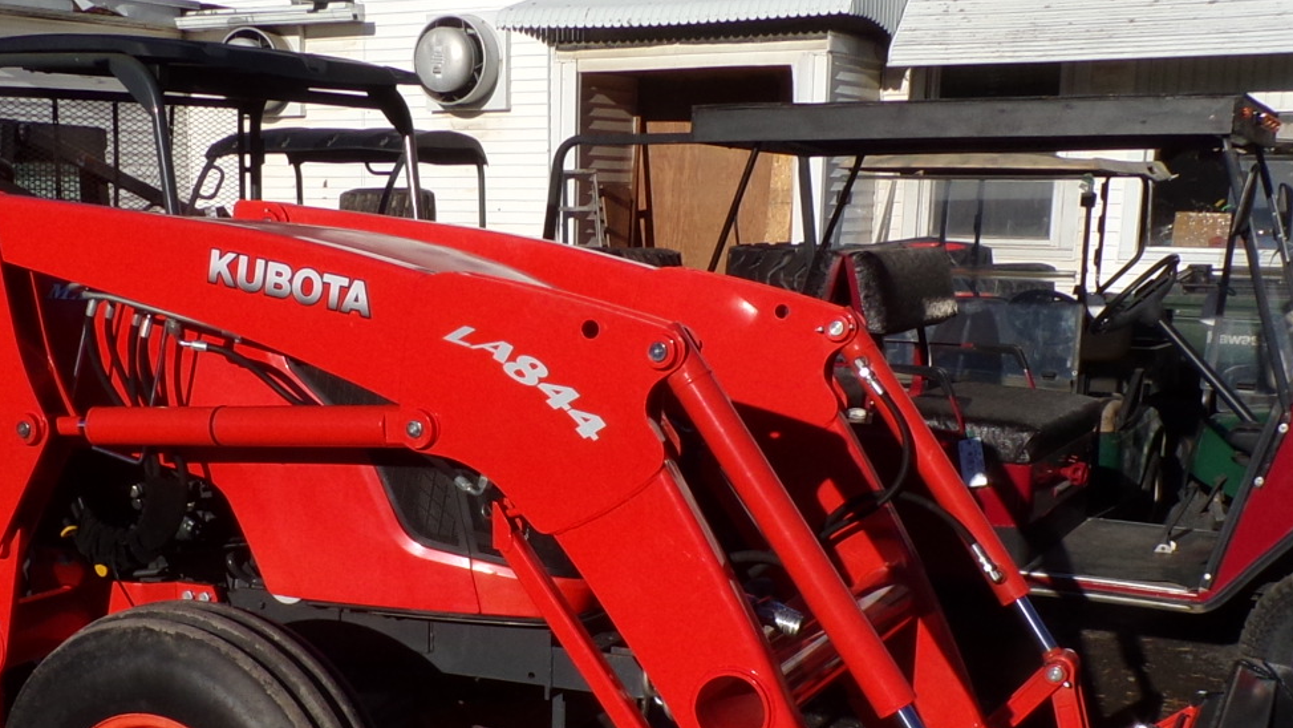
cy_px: 647
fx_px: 1886
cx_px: 483
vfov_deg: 21.4
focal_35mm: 55
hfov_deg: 37.6
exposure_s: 1/750
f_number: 5.8
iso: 80
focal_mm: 4.3
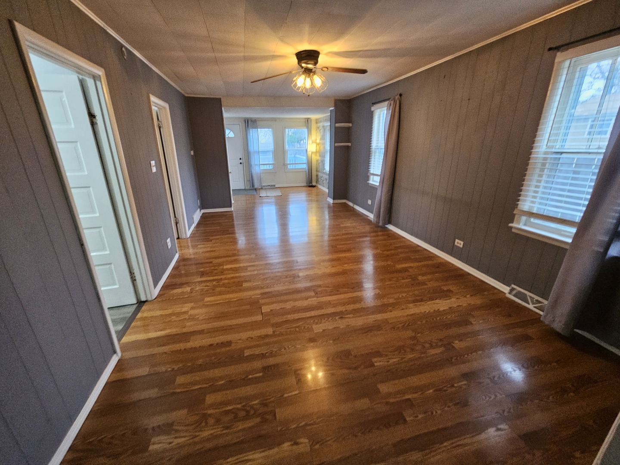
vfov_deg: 89.9
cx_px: 310
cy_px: 232
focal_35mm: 13
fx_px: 233
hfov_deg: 106.2
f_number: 2.2
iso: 320
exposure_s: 1/40
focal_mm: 2.2
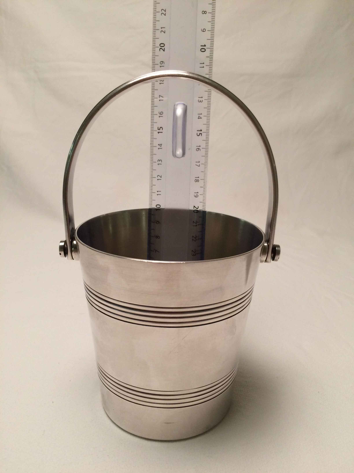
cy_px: 236
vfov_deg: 61.7
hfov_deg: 48.2
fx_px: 395
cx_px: 177
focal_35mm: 29
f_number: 2.2
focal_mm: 4.15
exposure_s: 1/33
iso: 64
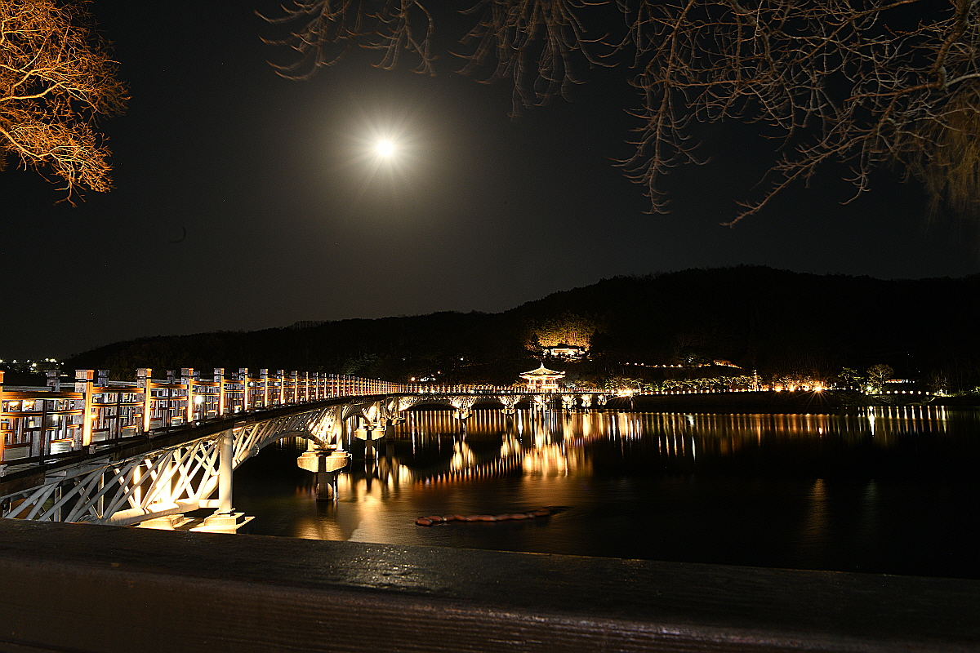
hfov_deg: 73.7
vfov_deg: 53.1
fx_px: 653
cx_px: 490
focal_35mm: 24
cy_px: 326
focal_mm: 24
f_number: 22
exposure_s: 30
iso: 500
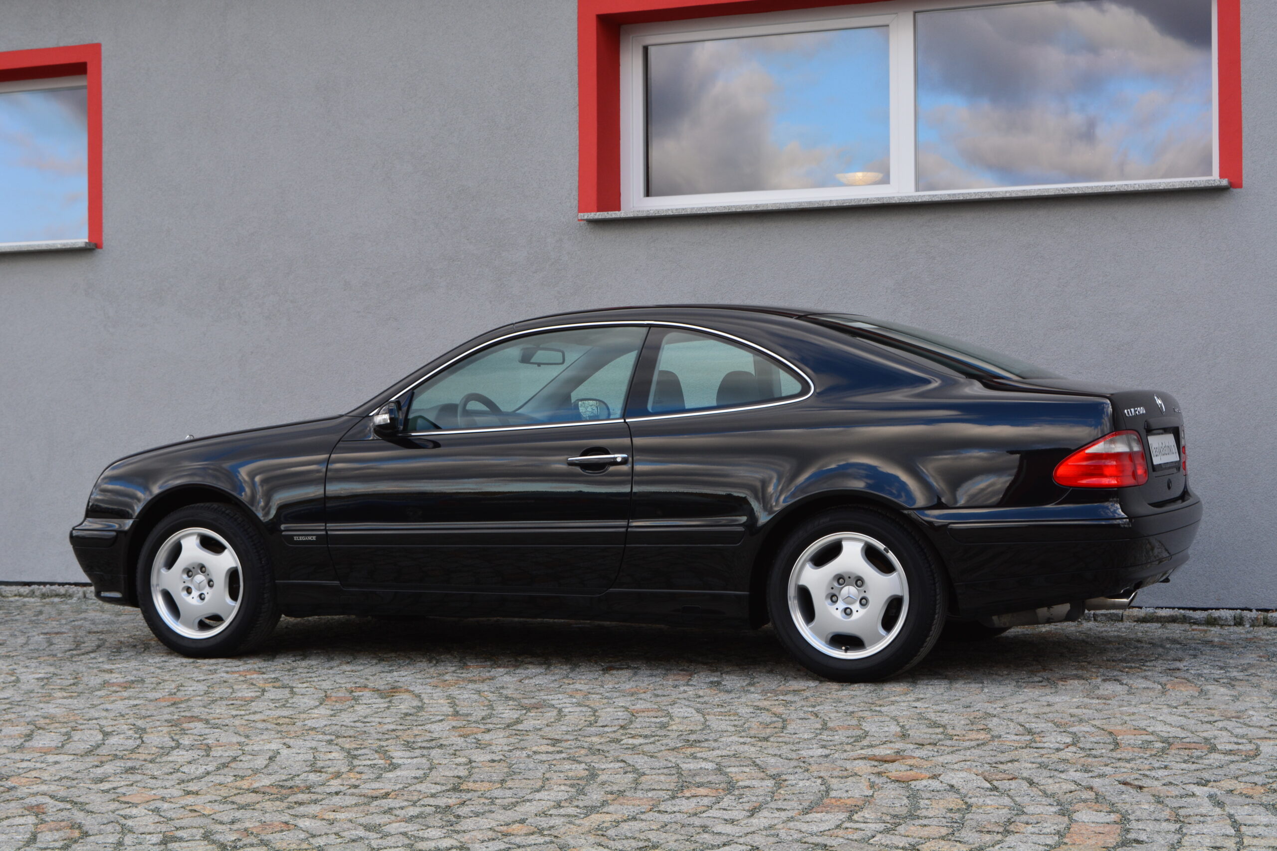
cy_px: 426
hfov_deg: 33.4
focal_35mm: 60
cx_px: 638
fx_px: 2128
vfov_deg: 22.6
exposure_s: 1/60
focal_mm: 40
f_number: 10
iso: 280
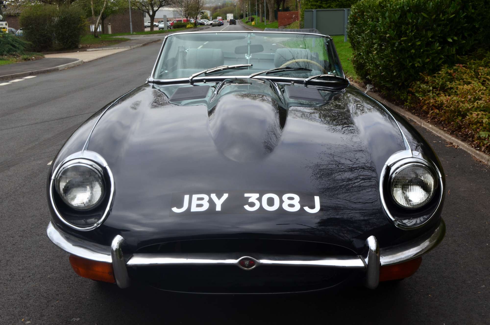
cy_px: 162
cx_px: 245
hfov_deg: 45.0
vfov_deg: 30.7
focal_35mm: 44
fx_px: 591
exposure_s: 1/15
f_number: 29
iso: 100
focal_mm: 29
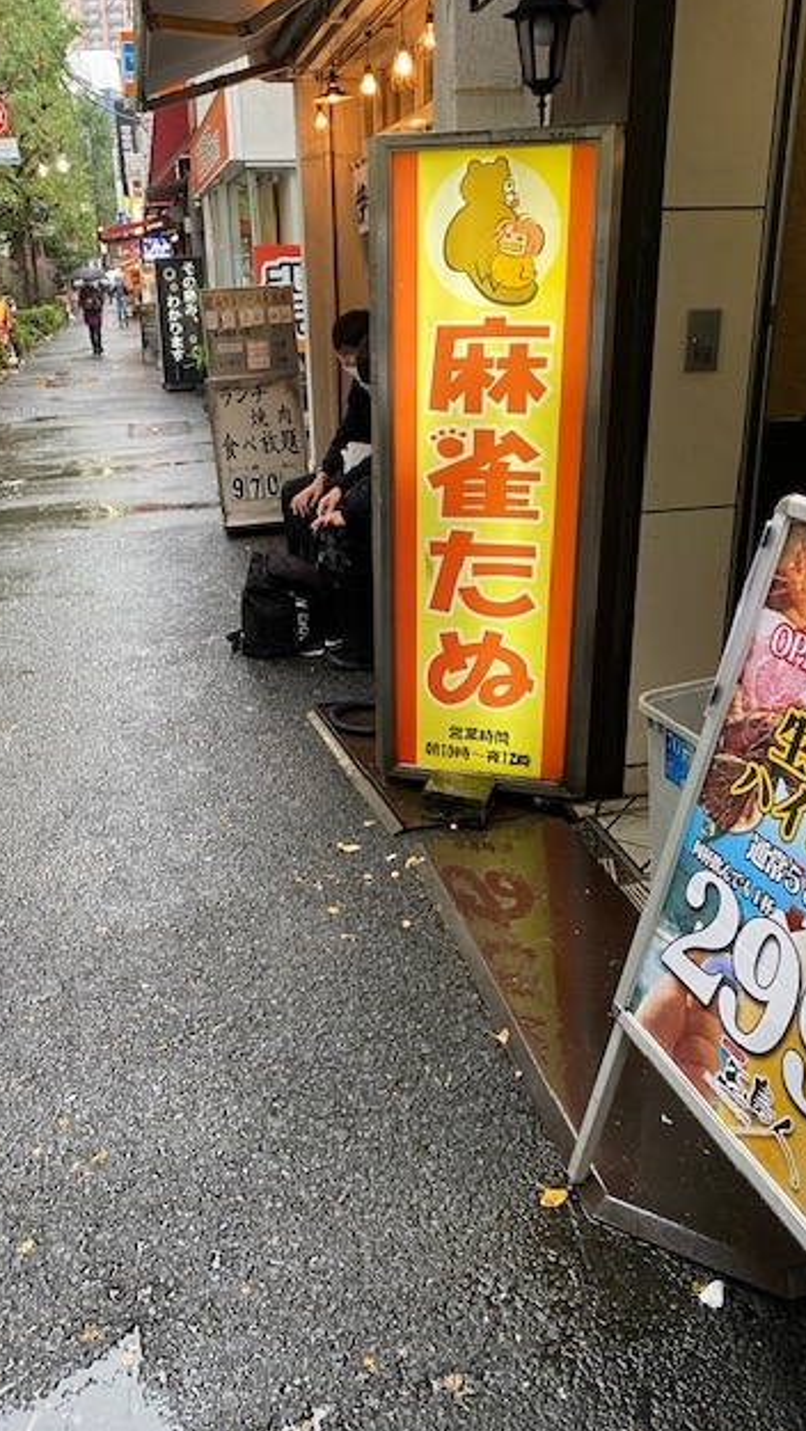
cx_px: 366
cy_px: 719
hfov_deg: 40.2
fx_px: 1101
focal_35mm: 29
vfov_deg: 66.0
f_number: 1.8
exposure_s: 1/50
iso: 80
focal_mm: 4.25
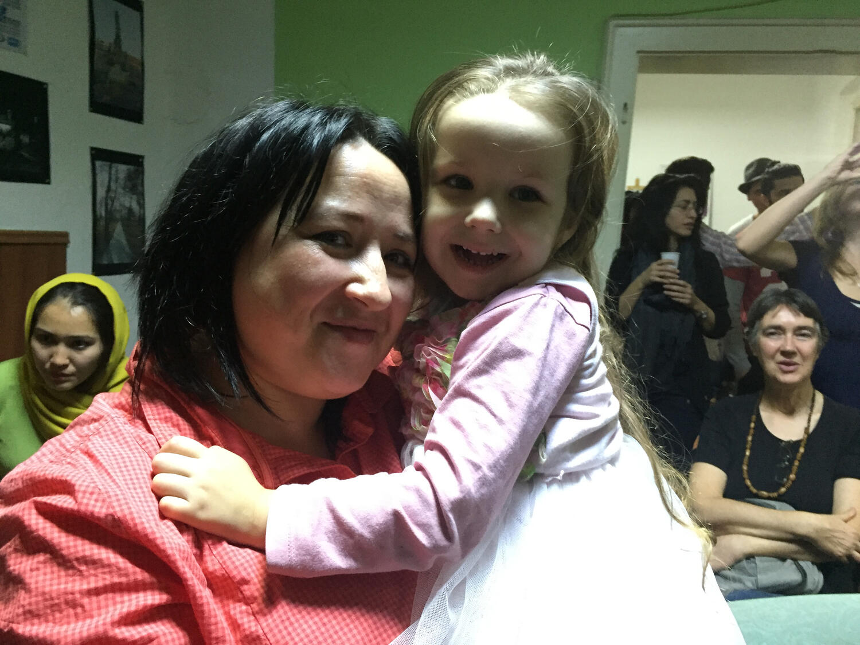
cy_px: 322
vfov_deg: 48.2
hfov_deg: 61.7
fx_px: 720
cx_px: 430
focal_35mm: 29
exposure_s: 1/17
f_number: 2.2
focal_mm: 4.15
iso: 250
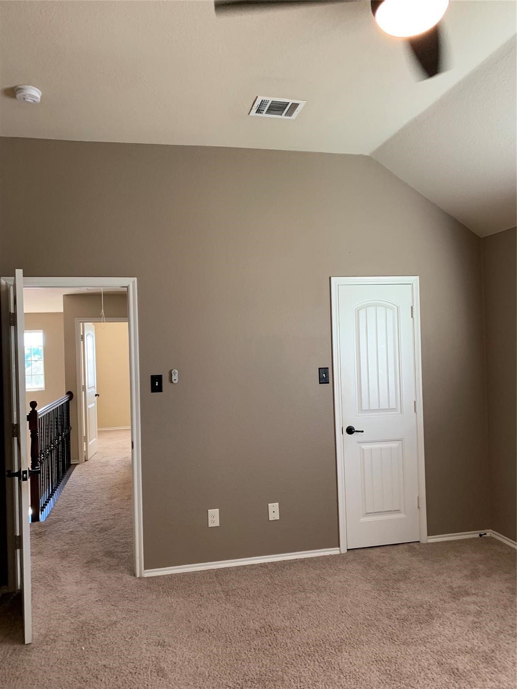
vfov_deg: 67.3
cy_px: 344
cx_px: 258
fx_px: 518
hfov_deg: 53.1
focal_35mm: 26
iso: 100
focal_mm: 4.25
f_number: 1.8
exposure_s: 1/60
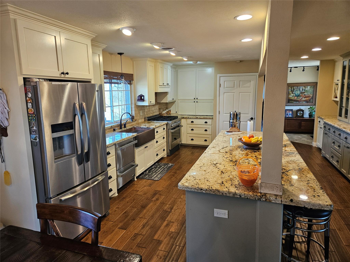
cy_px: 131
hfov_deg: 73.9
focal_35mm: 23
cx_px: 175
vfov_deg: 58.9
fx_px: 233
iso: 200
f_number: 1.8
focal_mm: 5.4
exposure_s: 1/120
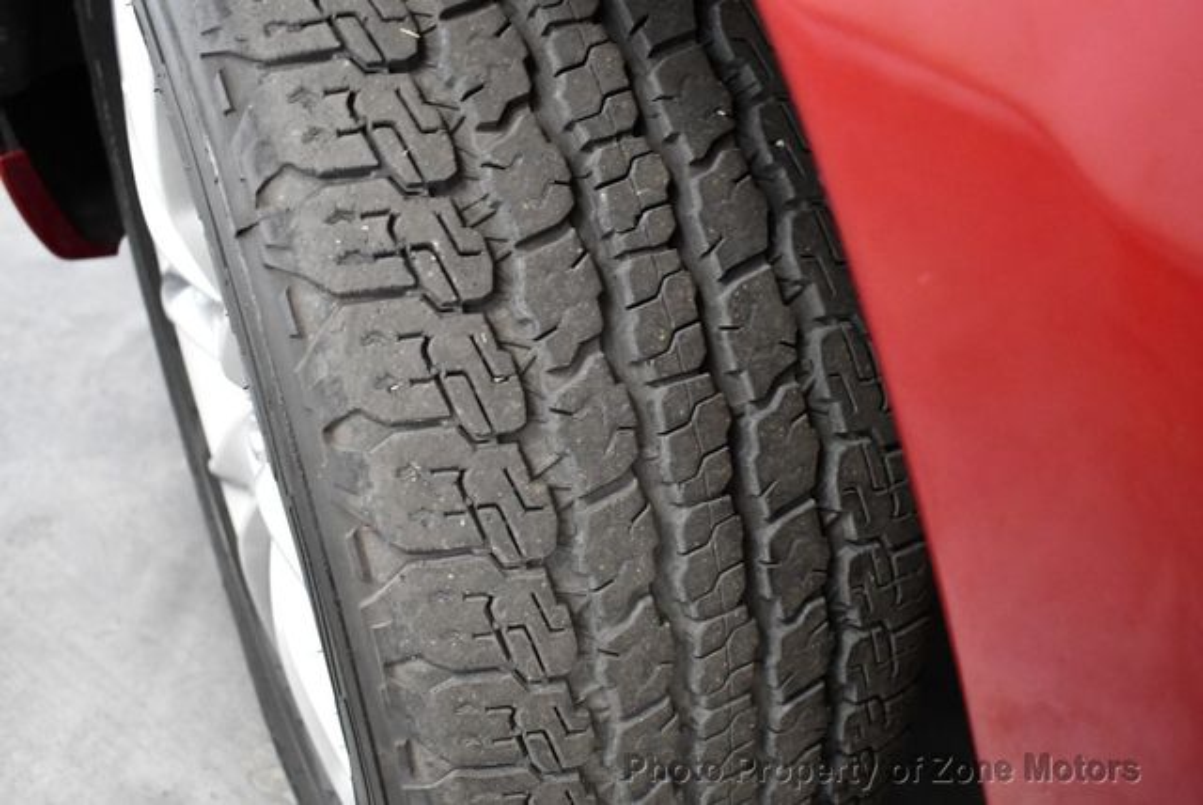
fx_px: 1204
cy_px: 402
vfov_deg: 36.9
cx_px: 602
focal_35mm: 36
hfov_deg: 53.1
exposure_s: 1/125
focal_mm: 18
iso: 3200
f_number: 3.5
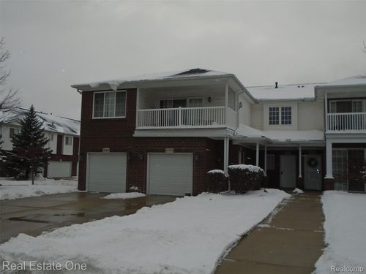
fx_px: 381
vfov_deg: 39.7
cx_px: 183
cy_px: 137
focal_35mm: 36
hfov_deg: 51.4
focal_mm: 6.4
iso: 100
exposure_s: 1/400
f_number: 3.8
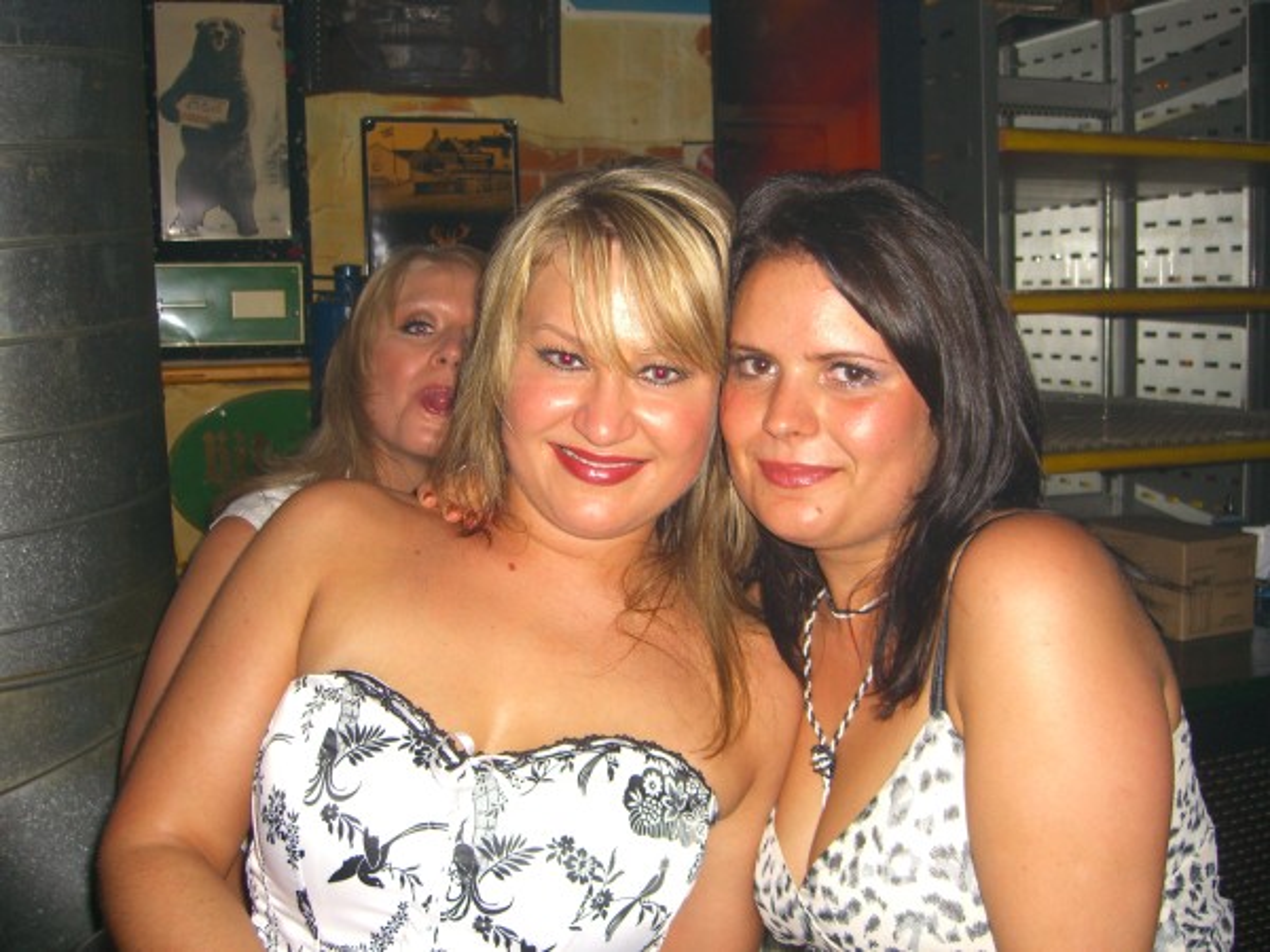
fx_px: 1394
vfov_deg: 37.7
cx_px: 635
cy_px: 476
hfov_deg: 49.0
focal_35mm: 38
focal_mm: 7.9
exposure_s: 1/60
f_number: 2.8
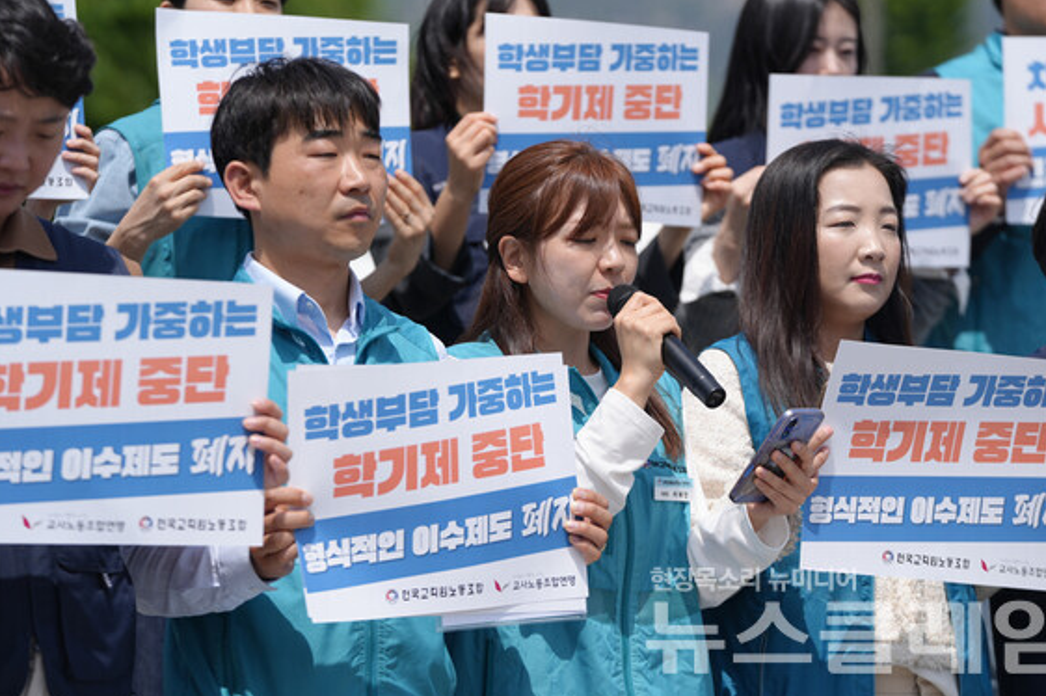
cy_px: 335
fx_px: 5459
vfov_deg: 7.3
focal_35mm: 188
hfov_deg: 10.9
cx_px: 553
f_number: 4.5
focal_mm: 176
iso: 100
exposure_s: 1/1250
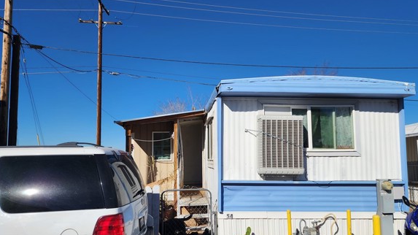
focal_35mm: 28
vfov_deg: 41.4
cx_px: 209
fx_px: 310
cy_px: 133
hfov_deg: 67.9
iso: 12
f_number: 1.8
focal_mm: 6.4
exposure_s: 1/2404
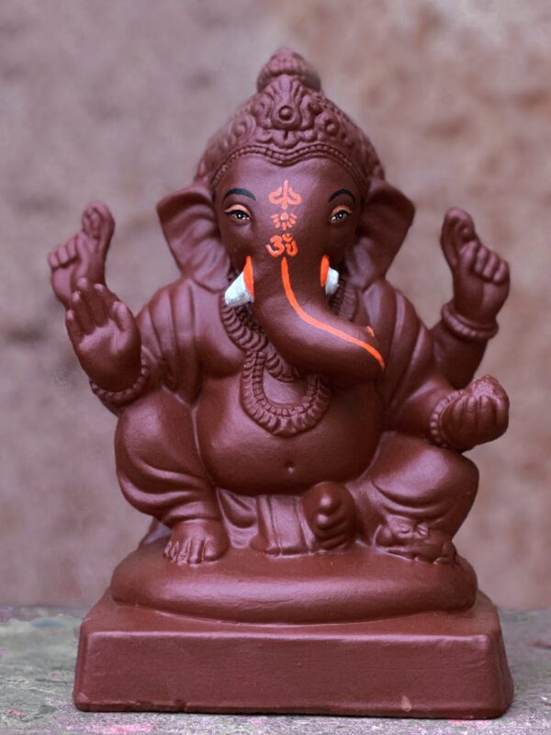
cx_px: 276
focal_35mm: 77
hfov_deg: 19.1
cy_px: 368
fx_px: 1634
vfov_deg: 25.3
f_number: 2.8
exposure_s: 1/121
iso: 250
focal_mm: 9
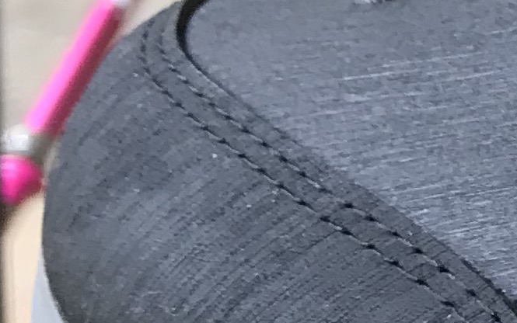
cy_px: -342
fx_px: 2537
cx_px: 1387
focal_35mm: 180
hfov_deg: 9.7
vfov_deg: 7.0
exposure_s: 1/60
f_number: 1.8
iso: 25
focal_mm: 3.99
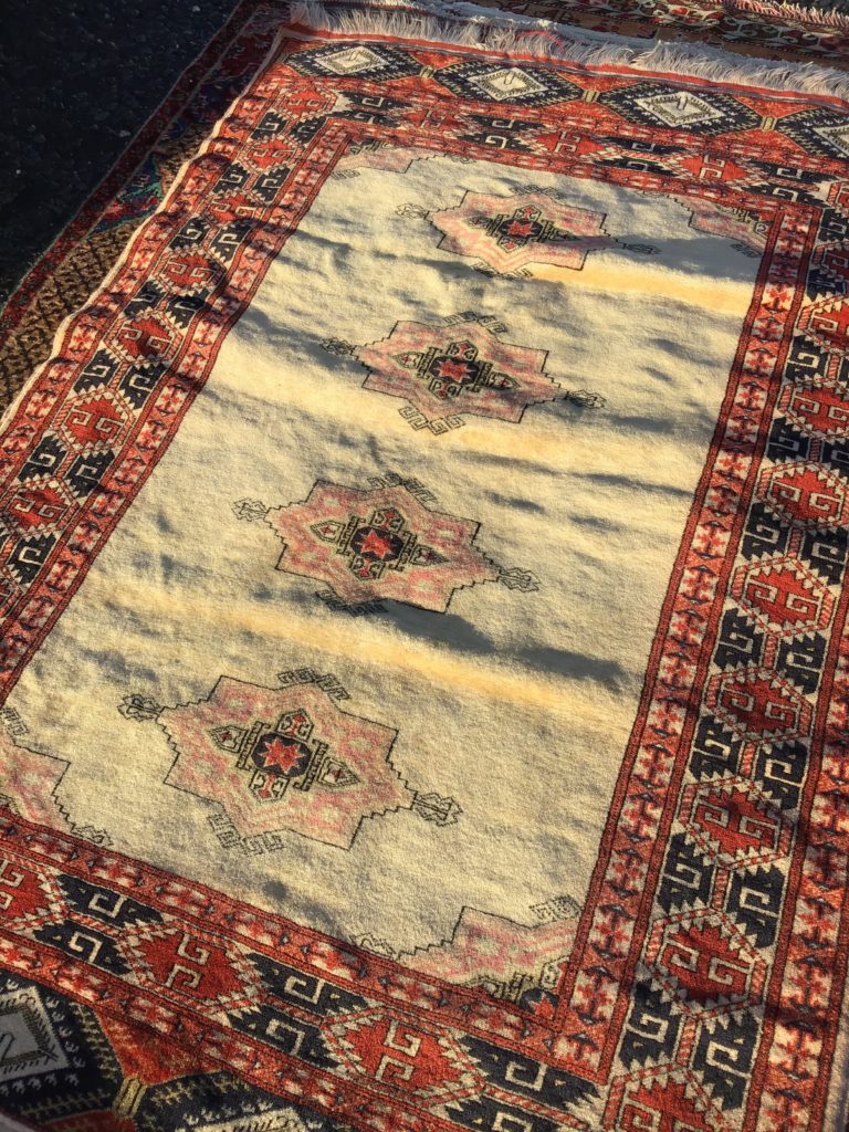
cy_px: 566
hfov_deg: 45.4
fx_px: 1014
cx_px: 424
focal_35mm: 31
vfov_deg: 58.4
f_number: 2.4
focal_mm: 3.3
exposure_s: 1/637
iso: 25
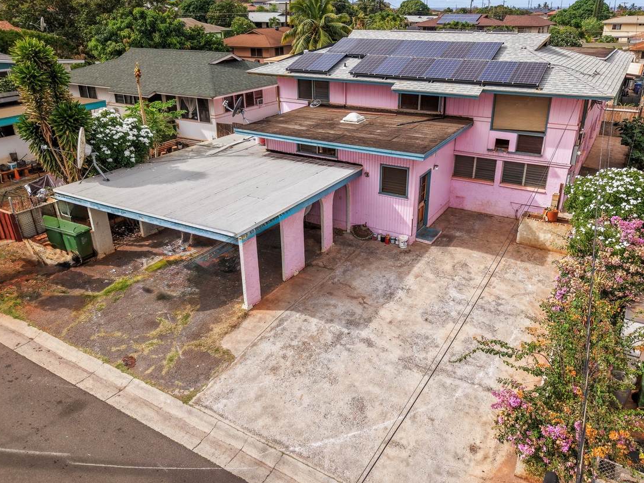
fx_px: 521
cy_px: 233
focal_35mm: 28
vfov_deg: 49.7
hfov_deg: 63.4
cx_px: 341
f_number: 1.8
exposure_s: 1/80
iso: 100
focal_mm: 8.67
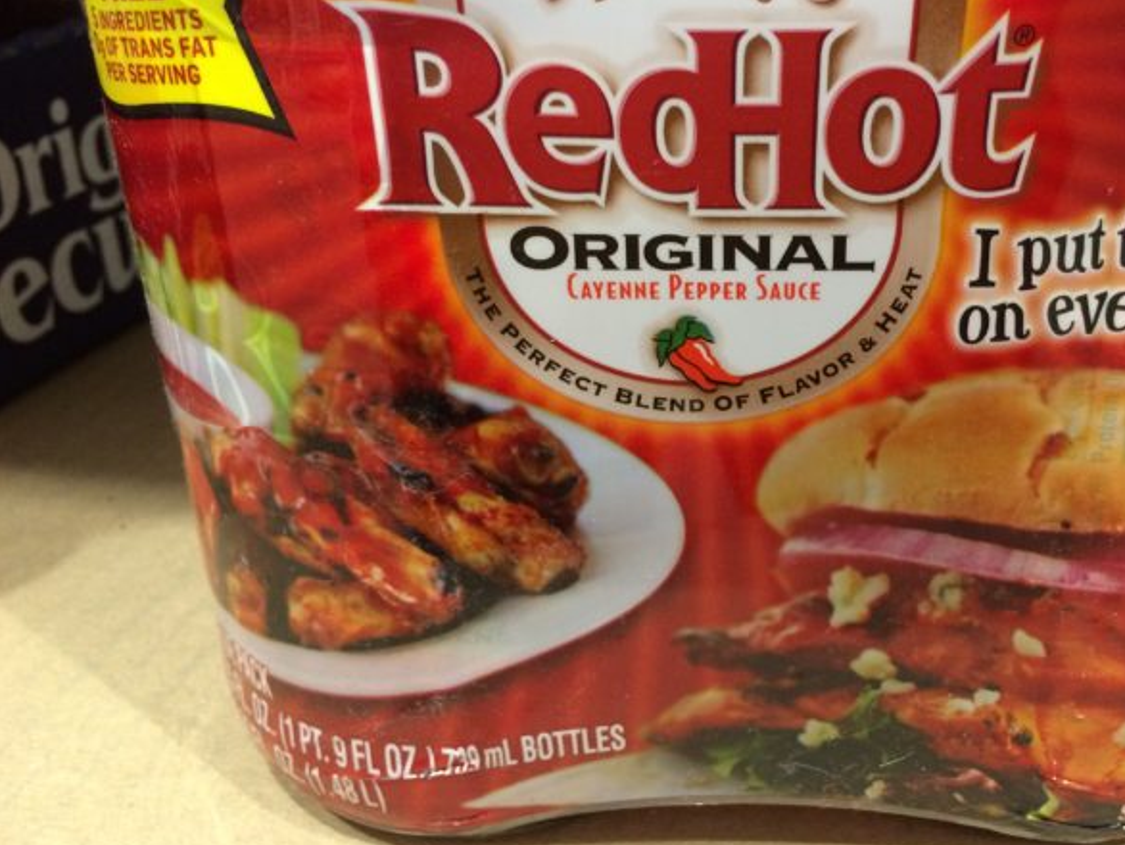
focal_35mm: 38
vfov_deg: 37.6
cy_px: 334
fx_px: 1235
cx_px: 733
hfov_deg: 48.3
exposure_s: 1/30
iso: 200
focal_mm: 4.15
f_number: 2.2
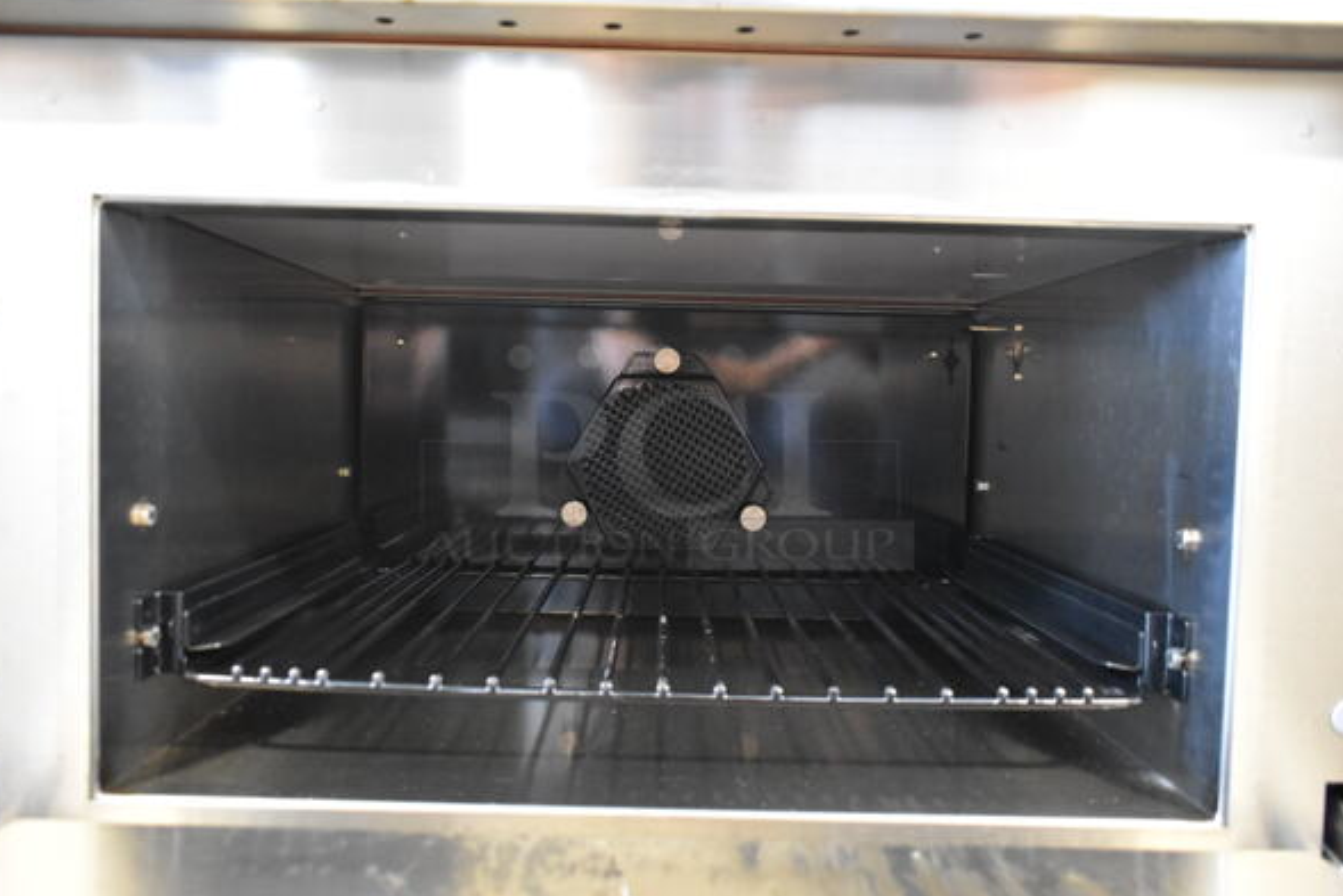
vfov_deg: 46.4
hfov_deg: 65.5
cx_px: 661
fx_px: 1045
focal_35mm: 28
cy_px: 449
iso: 4500
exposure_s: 1/30
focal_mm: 18
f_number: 3.5
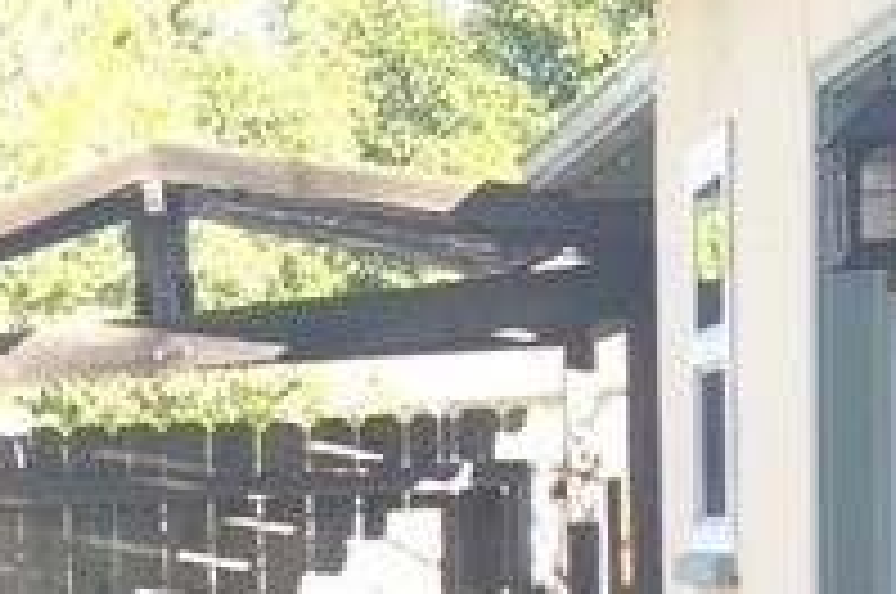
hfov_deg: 11.5
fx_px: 4398
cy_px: 1260
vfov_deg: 7.4
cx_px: -50
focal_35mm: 177
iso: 50
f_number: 2.4
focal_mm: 4.12
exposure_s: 1/171
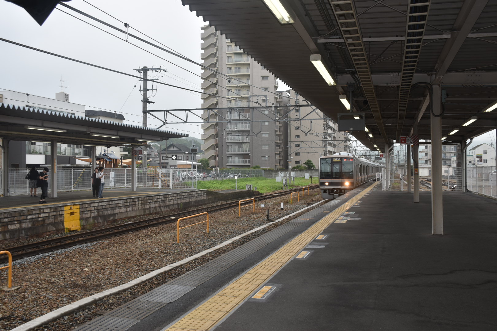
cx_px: 248
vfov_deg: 38.4
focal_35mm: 34
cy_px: 166
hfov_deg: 55.1
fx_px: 476
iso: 100
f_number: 5.6
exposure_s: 1/125
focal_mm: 23
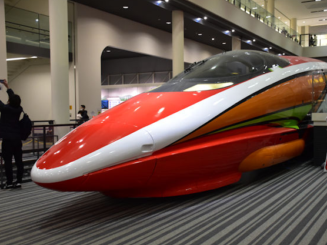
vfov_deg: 34.3
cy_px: 129
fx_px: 397
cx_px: 190
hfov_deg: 44.6
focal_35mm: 42
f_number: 4.5
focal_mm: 24
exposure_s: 1/80
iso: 1250
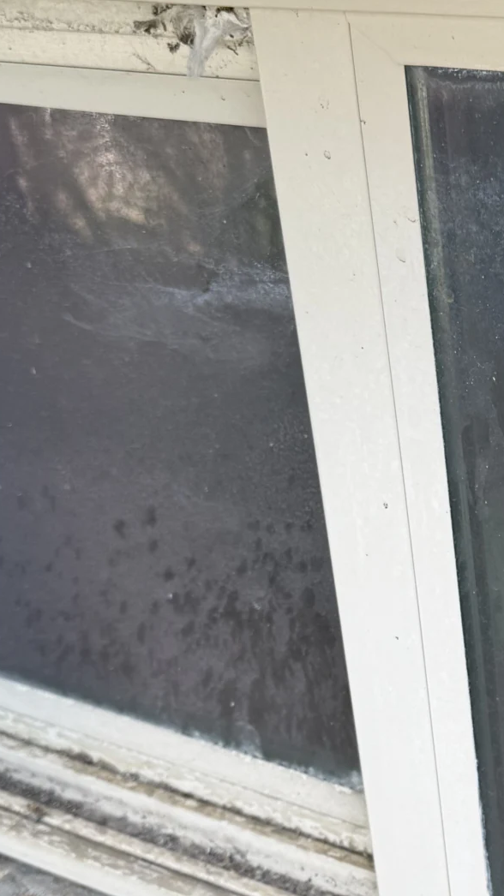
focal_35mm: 64
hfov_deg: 18.0
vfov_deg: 32.3
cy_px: 664
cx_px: 591
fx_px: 1521
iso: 80
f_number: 1.78
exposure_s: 1/450
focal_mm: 6.76
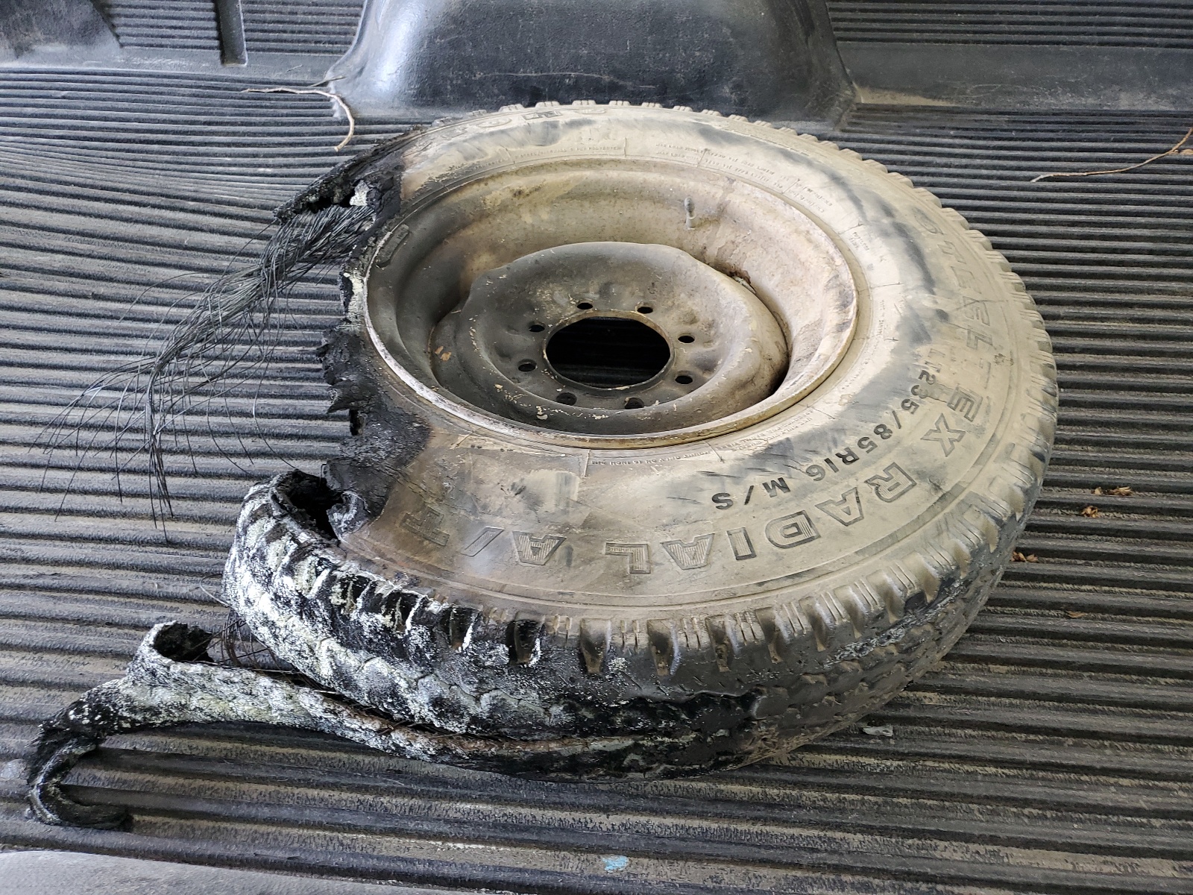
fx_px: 896
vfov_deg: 53.1
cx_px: 596
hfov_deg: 67.3
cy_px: 448
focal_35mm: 26
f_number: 1.5
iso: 98
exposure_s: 1/60.2
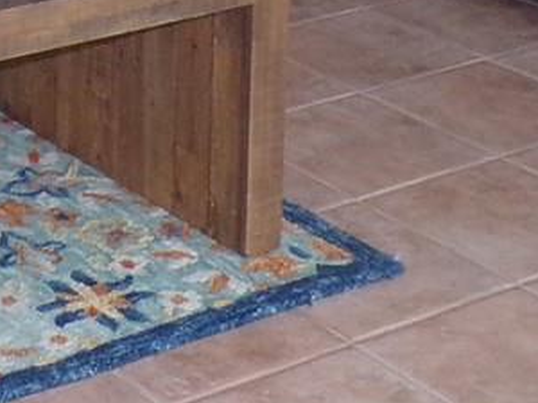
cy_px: -424
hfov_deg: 14.7
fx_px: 1989
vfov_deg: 10.6
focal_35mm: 128
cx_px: -161
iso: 219
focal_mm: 4.3
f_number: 3
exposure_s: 1/60
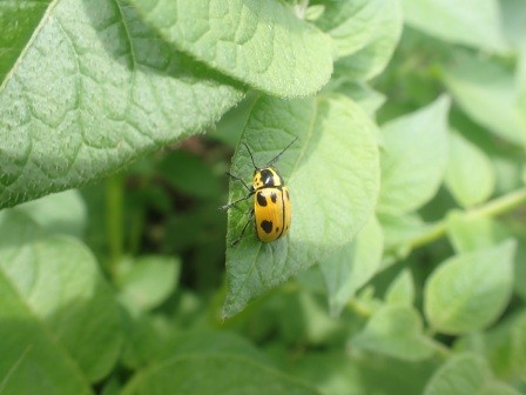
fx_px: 456
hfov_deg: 60.0
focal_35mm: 30
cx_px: 263
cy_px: 198
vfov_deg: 46.8
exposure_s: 1/200
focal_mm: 5.4
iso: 100
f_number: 3.2
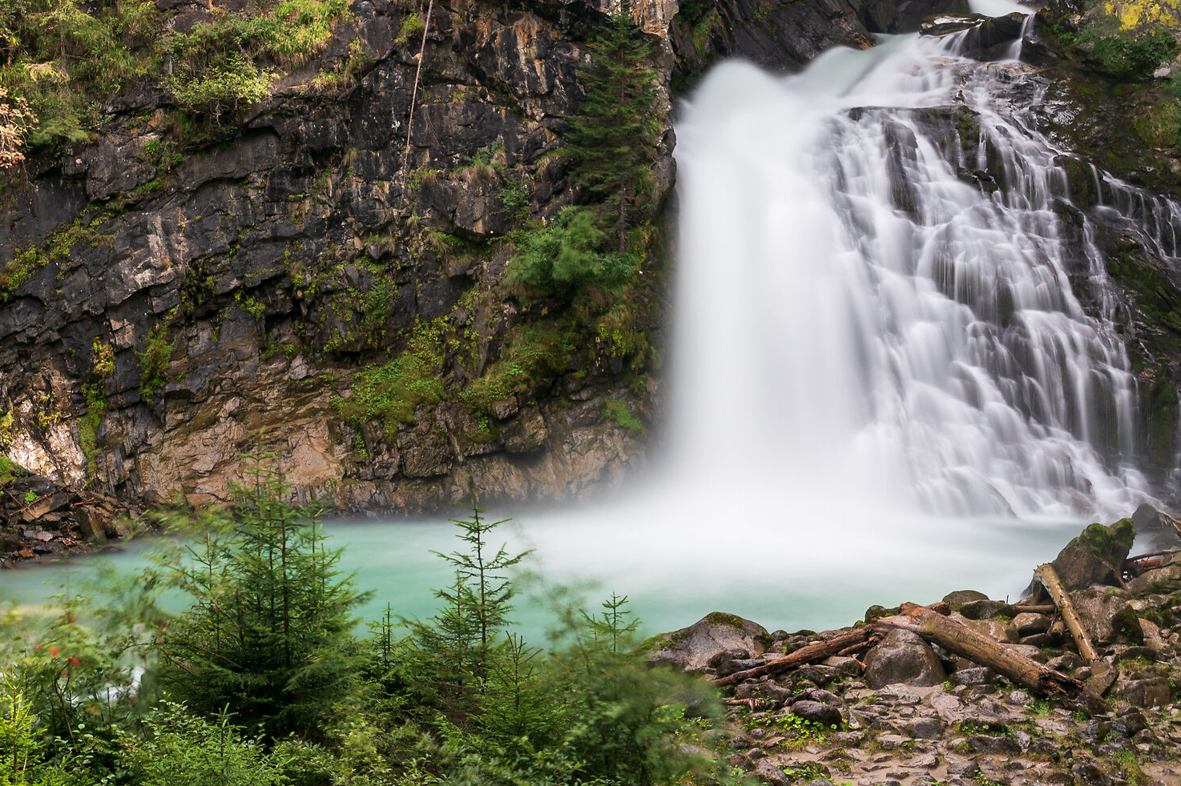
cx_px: 534
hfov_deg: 35.0
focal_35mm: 57
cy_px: 299
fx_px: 1869
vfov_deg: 23.7
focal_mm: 35
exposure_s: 15
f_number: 9
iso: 200
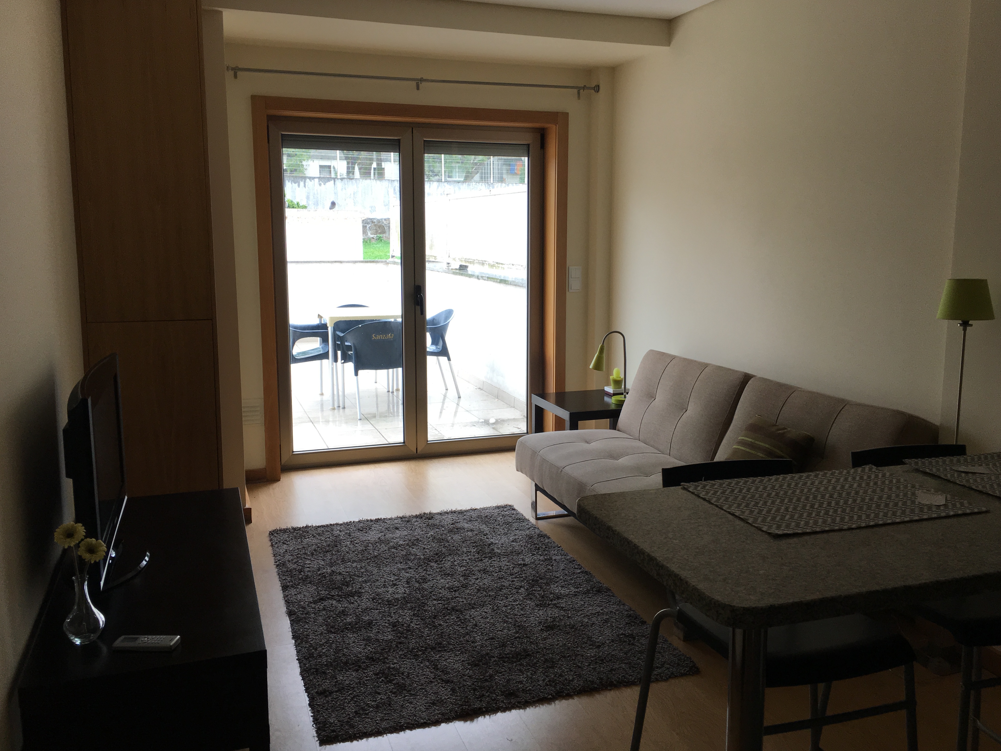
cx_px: 516
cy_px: 364
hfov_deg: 60.0
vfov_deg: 46.8
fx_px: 867
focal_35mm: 30
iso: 40
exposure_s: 1/100
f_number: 2.2
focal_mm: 4.15
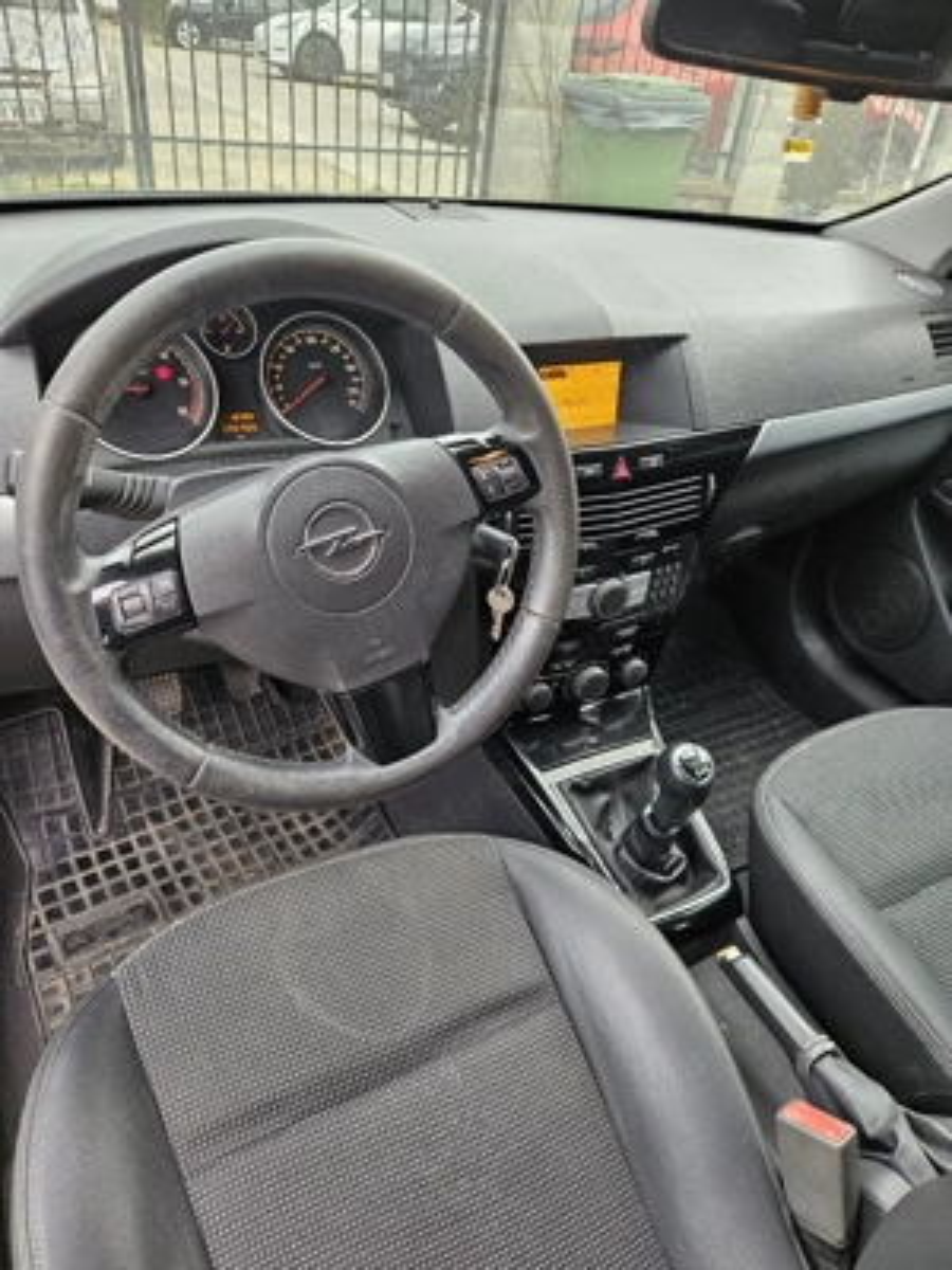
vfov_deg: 73.9
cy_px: 635
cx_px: 476
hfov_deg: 58.9
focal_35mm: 23
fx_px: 843
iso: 125
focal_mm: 5.4
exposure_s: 1/192
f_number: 1.8
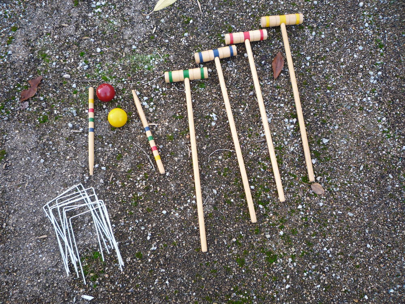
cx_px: 202
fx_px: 351
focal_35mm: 30
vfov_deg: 46.8
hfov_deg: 60.0
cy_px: 152
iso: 100
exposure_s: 1/50
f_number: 3.3
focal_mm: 5.2
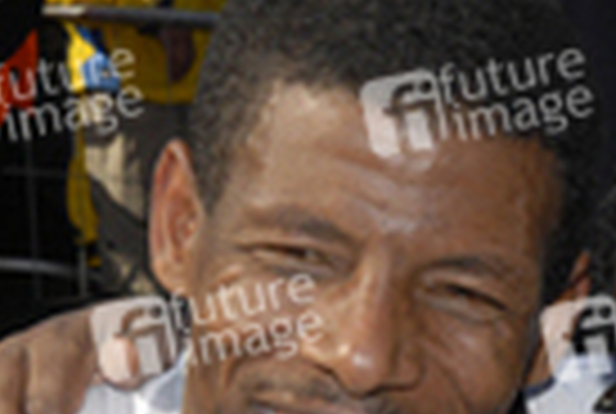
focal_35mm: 186
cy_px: 666
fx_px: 3190
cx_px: 531
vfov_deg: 7.3
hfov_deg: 11.0
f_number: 13
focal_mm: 38
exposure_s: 1/250
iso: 250
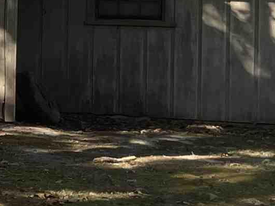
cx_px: -434
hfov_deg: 10.7
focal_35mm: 150
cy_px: -12
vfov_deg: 9.8
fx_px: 1192
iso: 32
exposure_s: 1/940
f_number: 1.6
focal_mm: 4.2
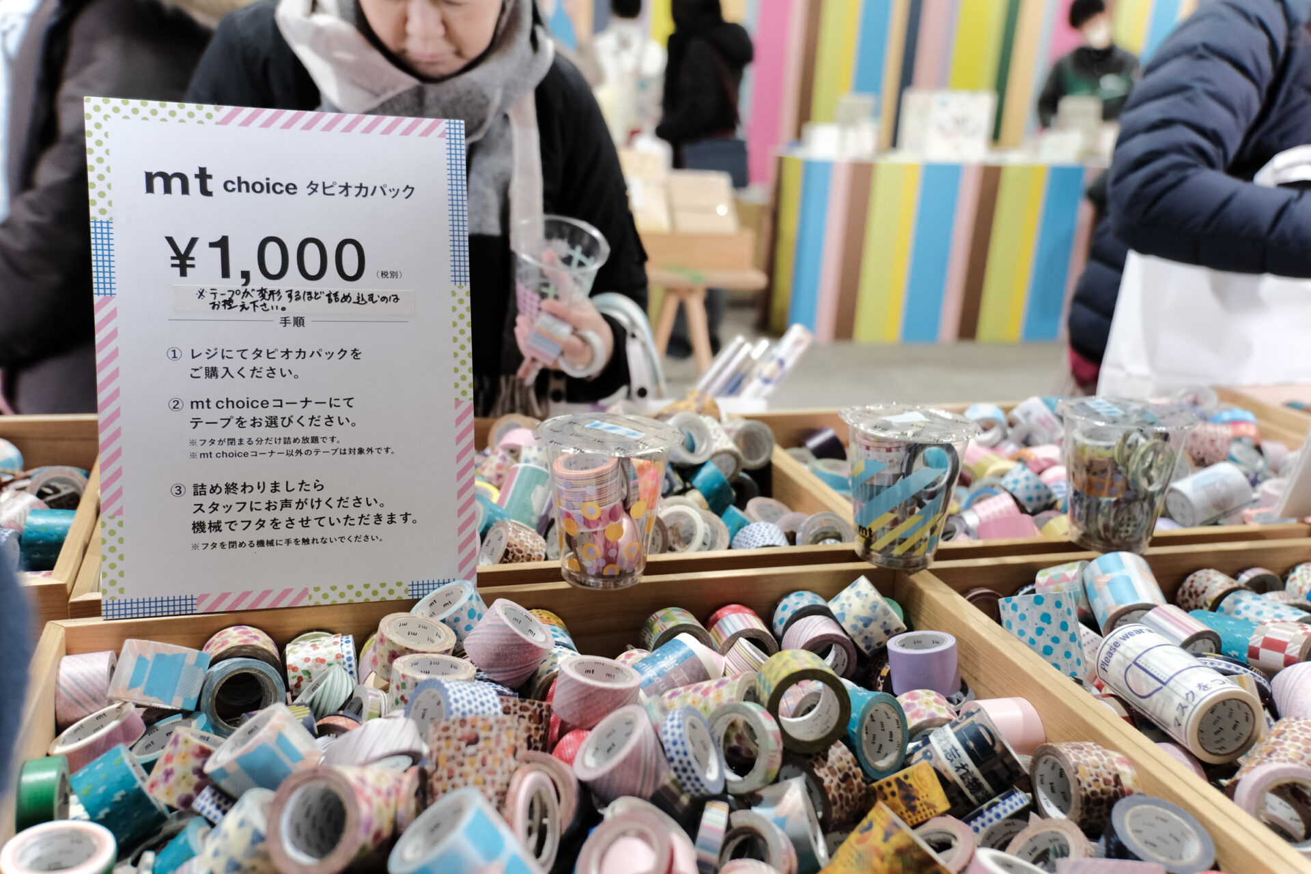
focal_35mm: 30
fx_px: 1092
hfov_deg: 61.9
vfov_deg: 43.6
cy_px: 437
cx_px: 656
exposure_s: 1/80
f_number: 2.8
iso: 1600
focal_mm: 20
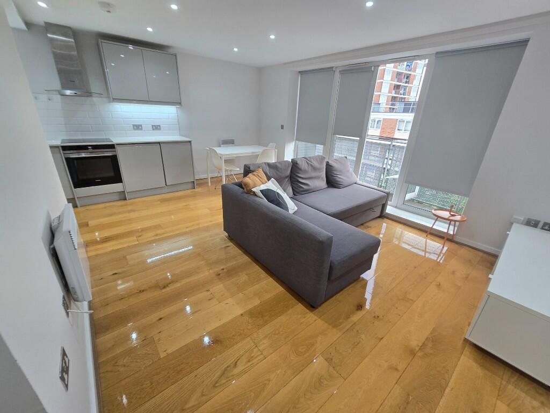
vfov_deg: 89.9
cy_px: 206
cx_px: 275
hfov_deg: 106.2
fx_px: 207
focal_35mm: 13
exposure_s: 1/50
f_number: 2.2
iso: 100
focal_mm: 2.2
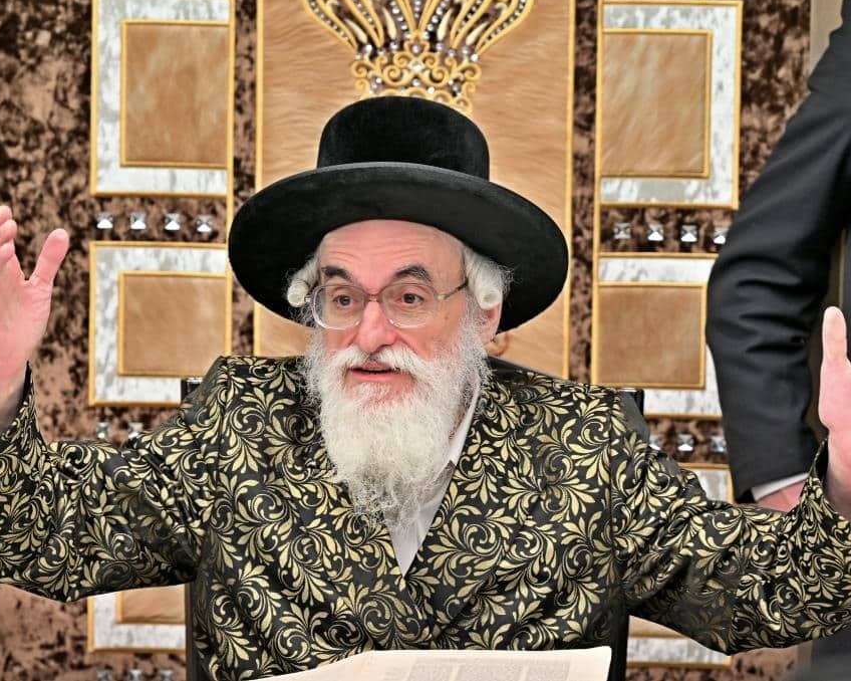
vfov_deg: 7.6
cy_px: 339
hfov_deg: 9.5
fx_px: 5137
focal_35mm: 204
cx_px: 417
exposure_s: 1/250
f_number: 4
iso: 200
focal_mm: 120
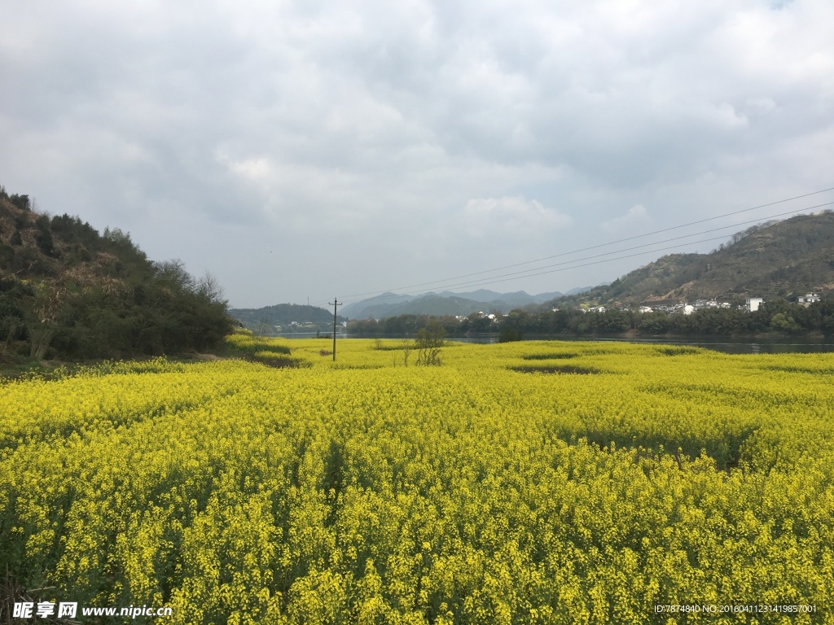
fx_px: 699
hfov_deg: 61.7
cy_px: 312
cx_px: 417
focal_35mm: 29
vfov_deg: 48.2
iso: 25
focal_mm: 4.15
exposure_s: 1/2079
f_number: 2.2
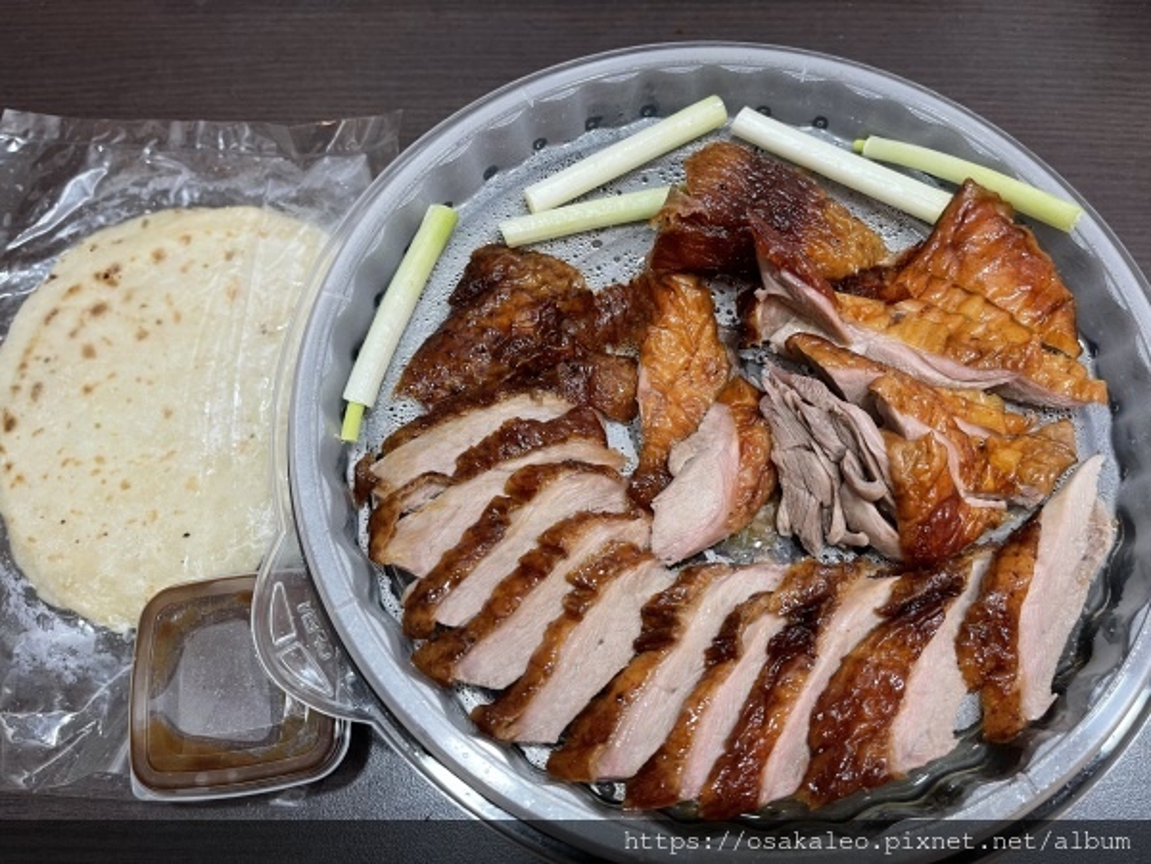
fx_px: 865
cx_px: 576
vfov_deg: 53.1
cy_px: 432
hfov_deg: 67.3
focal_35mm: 26
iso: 125
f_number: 1.6
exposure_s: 1/60
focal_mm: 5.1
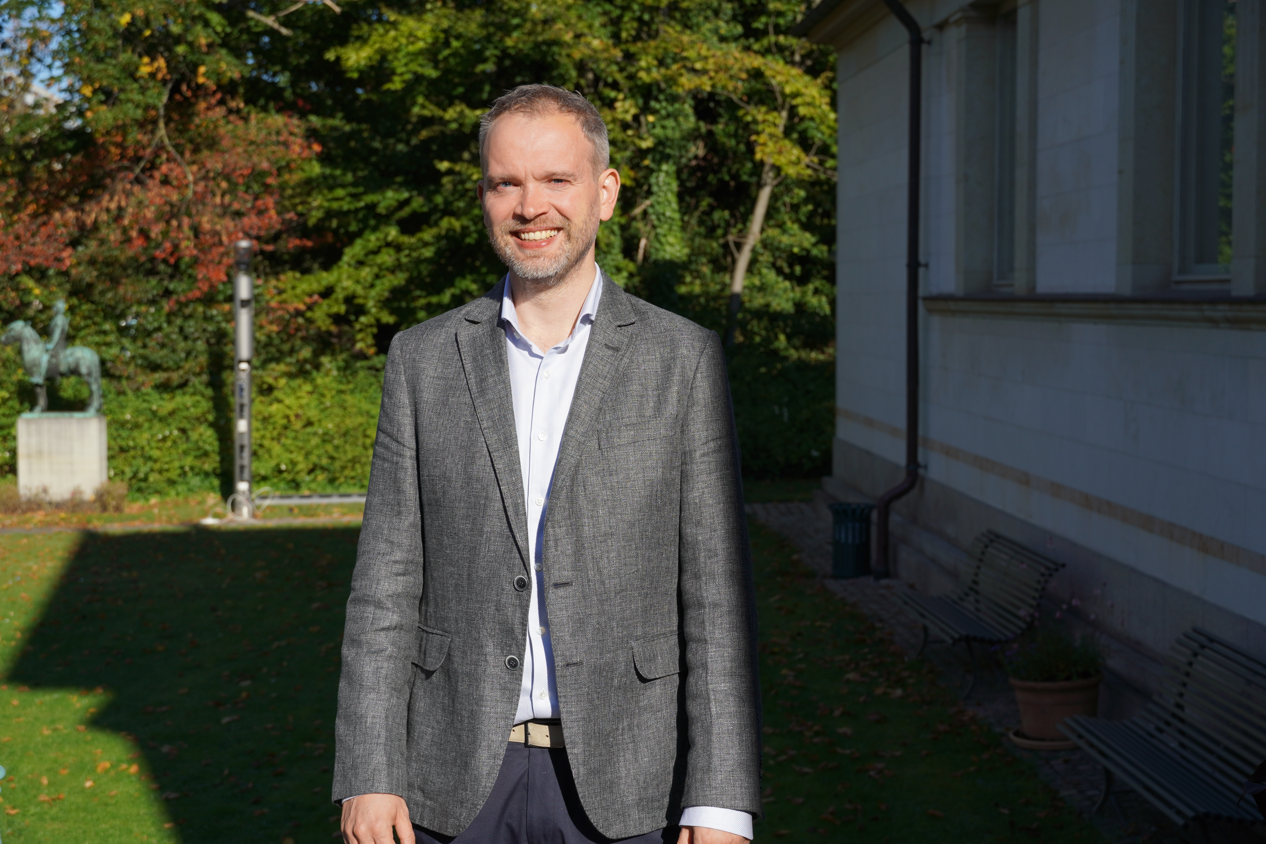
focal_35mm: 62
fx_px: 2163
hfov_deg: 32.6
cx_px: 633
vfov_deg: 22.1
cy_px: 422
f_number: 5.6
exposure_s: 1/500
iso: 100
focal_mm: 41
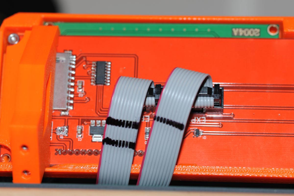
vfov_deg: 13.0
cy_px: 98
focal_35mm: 105
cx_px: 147
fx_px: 857
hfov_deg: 19.5
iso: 400
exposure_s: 1/60
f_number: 8
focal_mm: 105
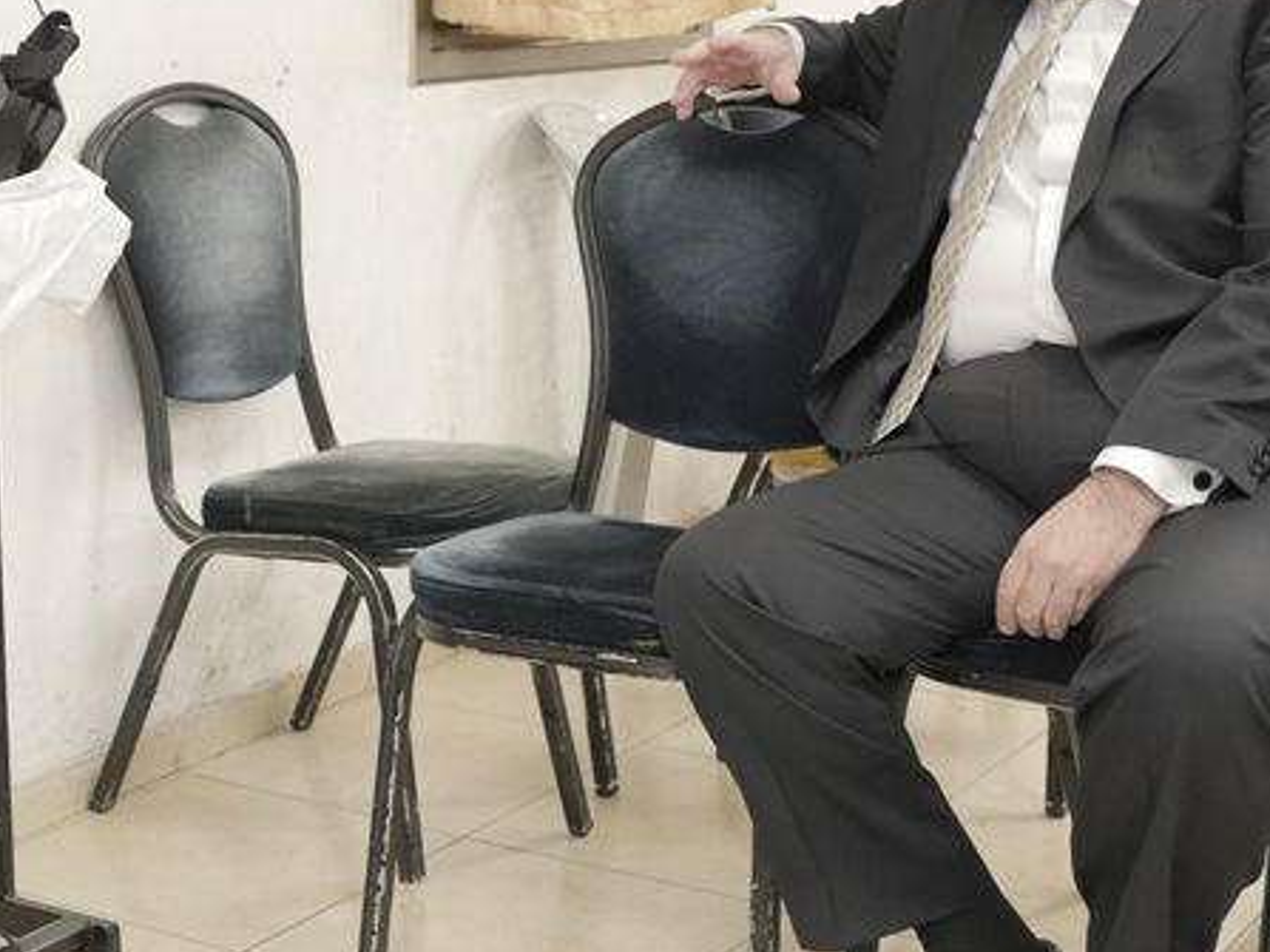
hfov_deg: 29.0
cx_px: 352
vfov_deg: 22.1
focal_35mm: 66
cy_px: 308
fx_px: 2421
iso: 1000
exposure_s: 1/160
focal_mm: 16
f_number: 2.5
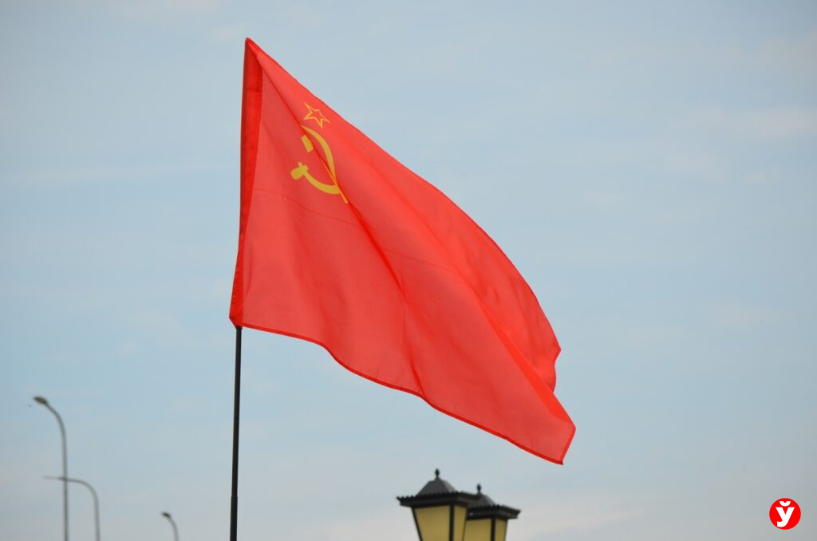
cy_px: 270
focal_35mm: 147
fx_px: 3329
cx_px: 408
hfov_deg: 14.0
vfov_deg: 9.3
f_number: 7.1
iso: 200
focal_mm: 98
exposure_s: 1/800
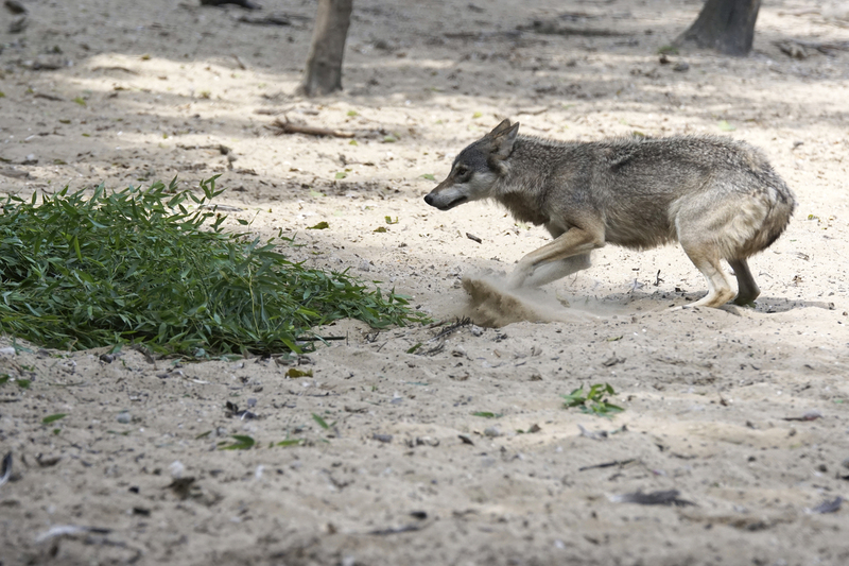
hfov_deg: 9.2
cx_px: 424
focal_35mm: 225
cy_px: 283
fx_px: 5305
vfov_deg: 6.1
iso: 640
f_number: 4
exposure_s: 1/2500
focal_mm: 150
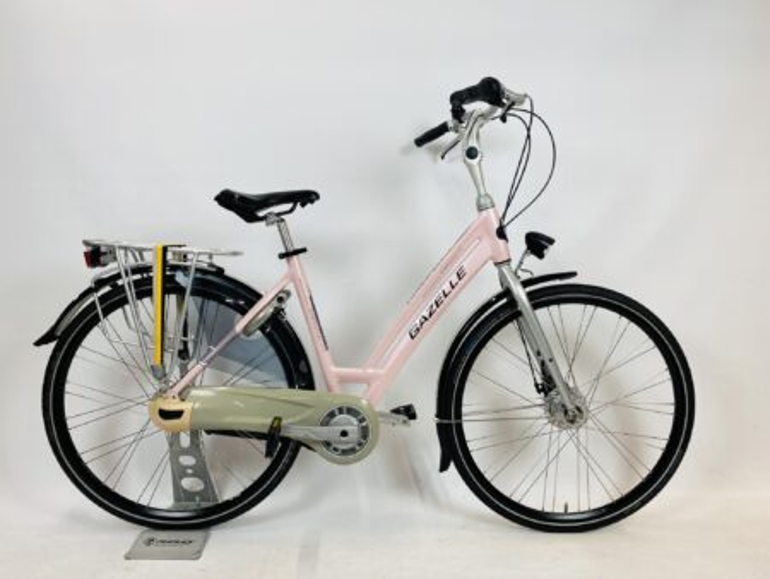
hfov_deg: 67.3
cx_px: 385
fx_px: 579
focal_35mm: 26
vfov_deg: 53.1
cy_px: 290
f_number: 1.8
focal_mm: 4.25
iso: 80
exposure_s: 1/100
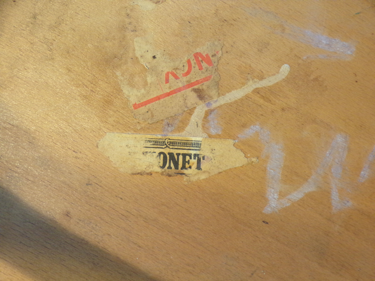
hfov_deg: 19.8
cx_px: 188
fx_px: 1072
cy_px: 140
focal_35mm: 99
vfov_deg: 14.9
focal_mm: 17.7
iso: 400
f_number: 4.2
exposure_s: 1/10
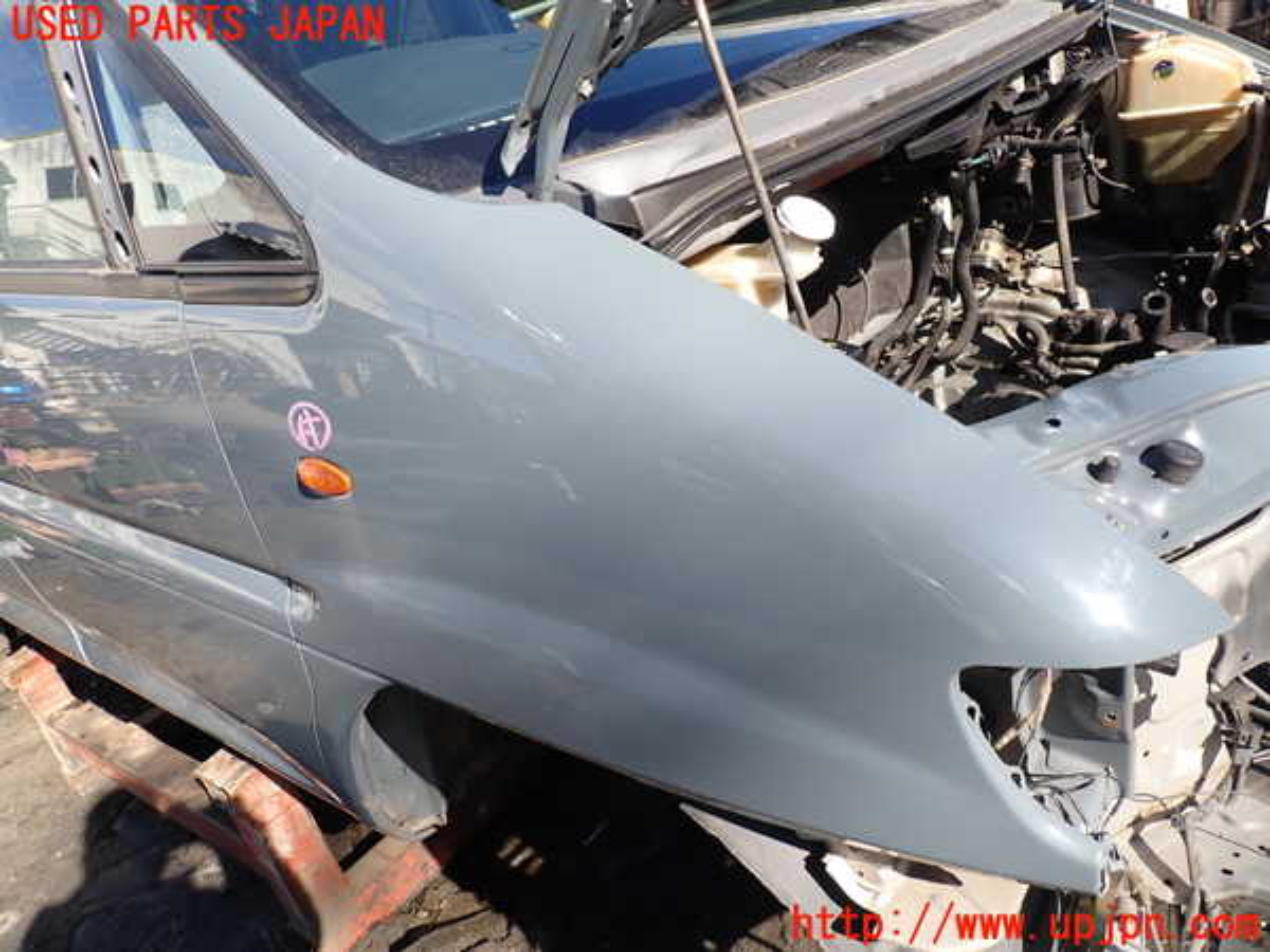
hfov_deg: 69.4
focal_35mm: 25
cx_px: 635
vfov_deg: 54.9
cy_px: 476
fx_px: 917
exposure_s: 1/500
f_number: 2.8
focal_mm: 4.5
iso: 100
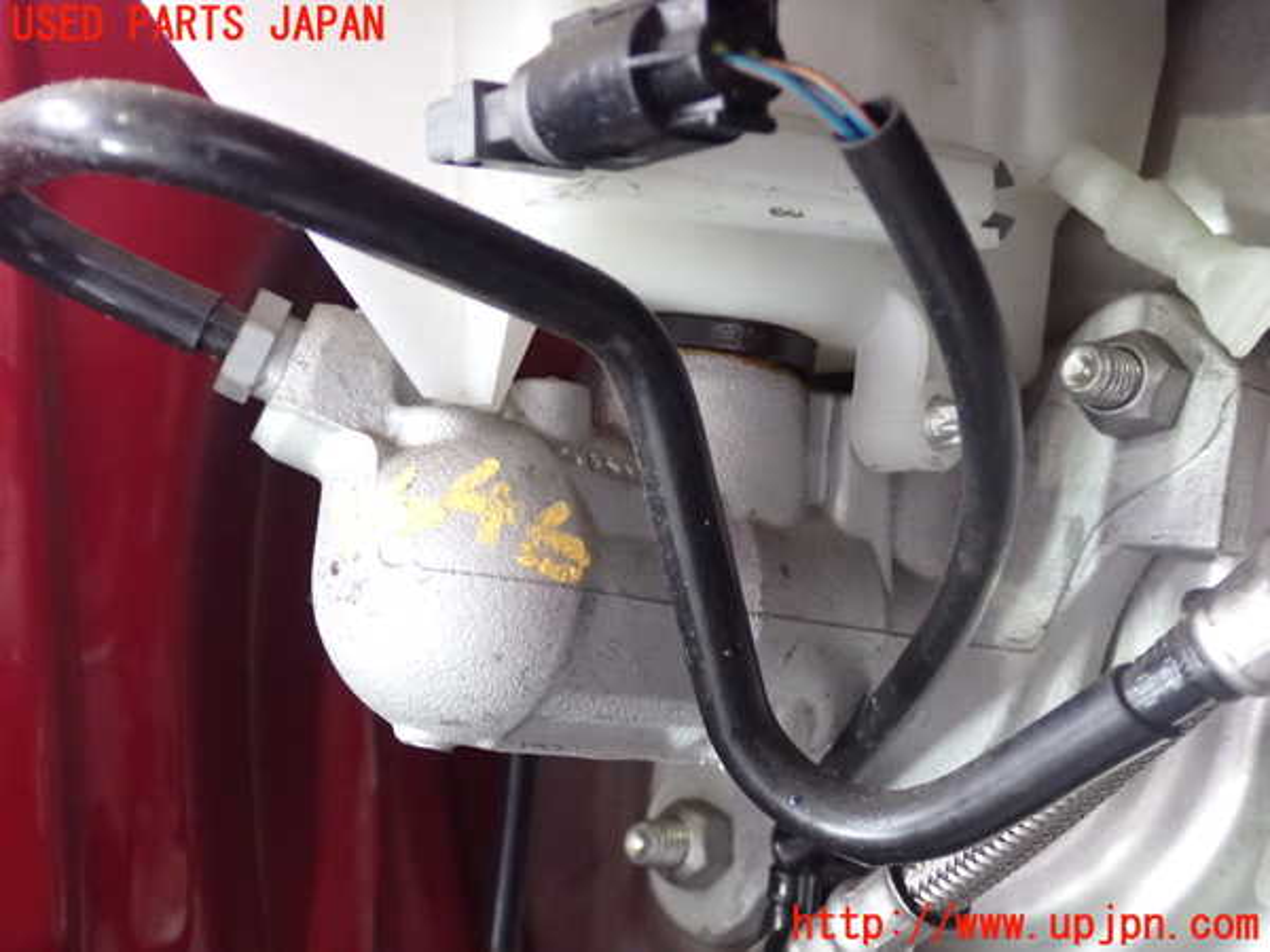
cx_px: 635
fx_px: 1614
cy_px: 476
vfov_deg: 32.9
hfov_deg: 42.9
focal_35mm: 44
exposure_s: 1/80
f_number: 2.9
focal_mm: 7.84
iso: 1600
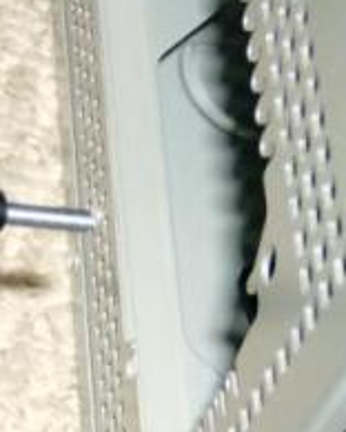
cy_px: 294
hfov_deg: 10.4
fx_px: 1856
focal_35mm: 145
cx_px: -110
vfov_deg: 13.3
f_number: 2.8
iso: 200
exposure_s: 1/60
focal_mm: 6
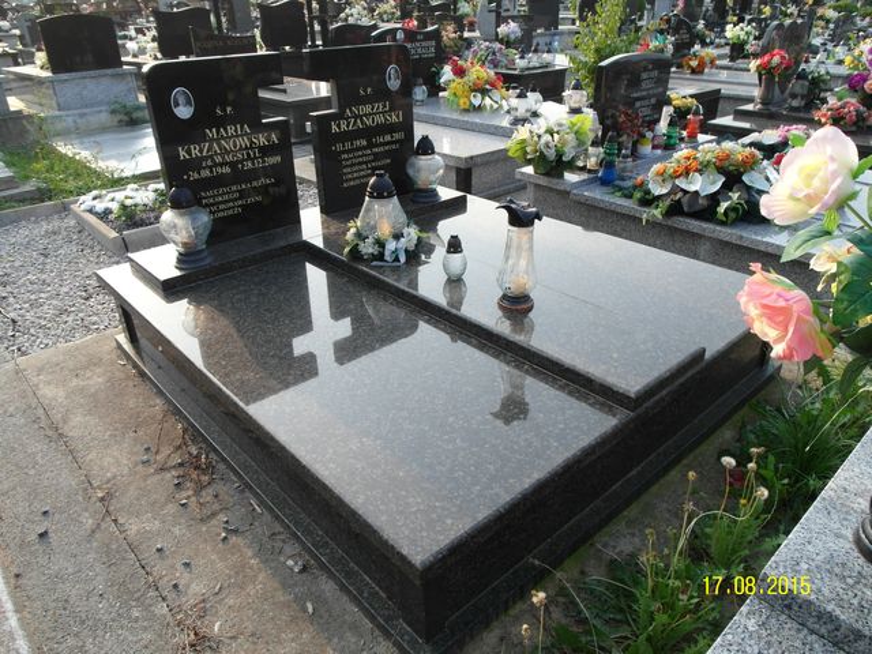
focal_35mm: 24
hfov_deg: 71.6
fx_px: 605
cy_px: 327
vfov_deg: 56.8
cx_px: 436
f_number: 3.9
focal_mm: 5.2
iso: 80
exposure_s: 1/125
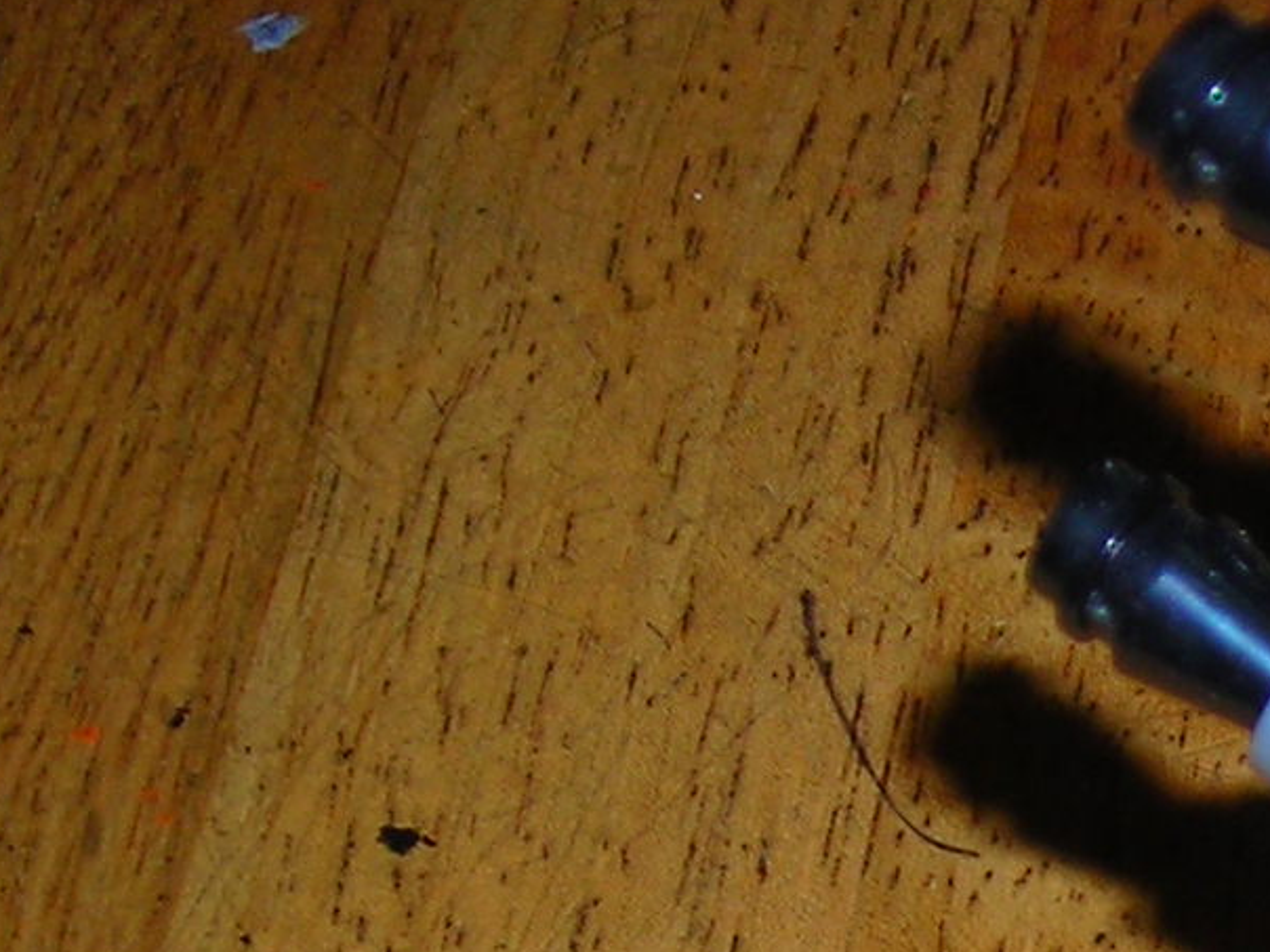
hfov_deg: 10.8
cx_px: 1989
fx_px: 6457
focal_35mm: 176
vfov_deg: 8.3
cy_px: 1240
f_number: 3.3
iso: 50
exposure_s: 1/60.1
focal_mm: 6.8
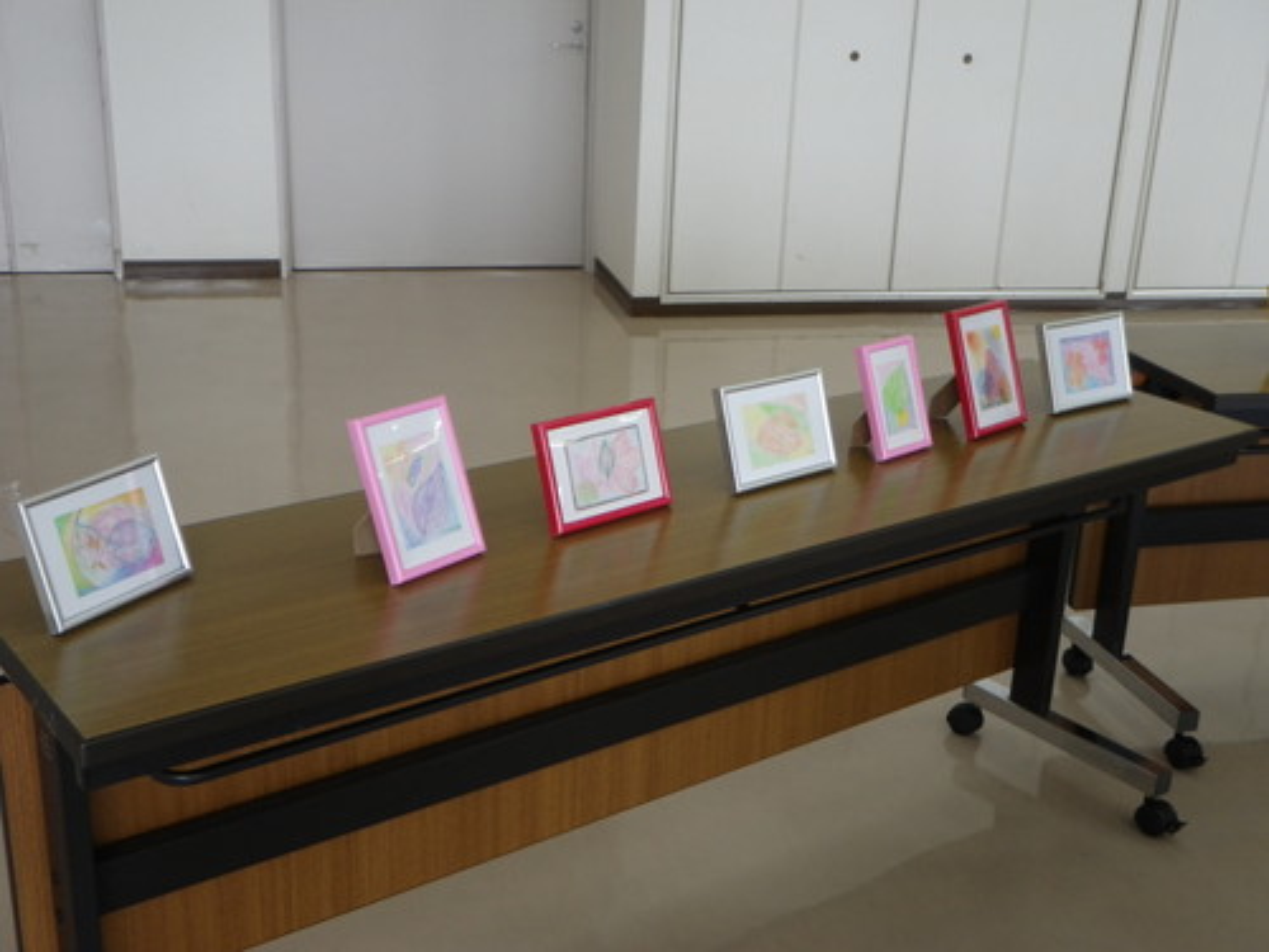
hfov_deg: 44.8
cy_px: 476
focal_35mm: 42
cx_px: 634
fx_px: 1540
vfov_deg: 34.3
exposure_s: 1/60
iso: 125
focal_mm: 7.5
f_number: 4.2
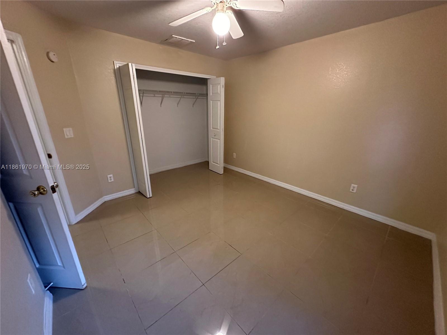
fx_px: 181
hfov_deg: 102.1
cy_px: 168
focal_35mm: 14
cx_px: 224
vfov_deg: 85.7
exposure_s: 1/60
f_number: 2.2
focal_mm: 2.22
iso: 1000
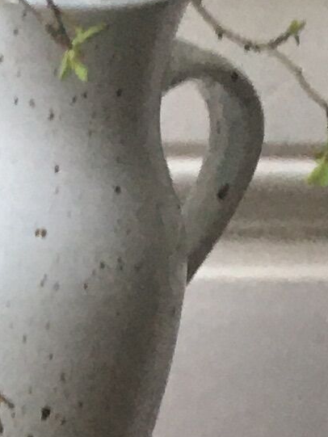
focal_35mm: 216
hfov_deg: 6.6
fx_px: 2728
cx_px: -448
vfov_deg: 8.6
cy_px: 948
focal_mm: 4.15
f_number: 2.2
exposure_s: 1/33
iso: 64
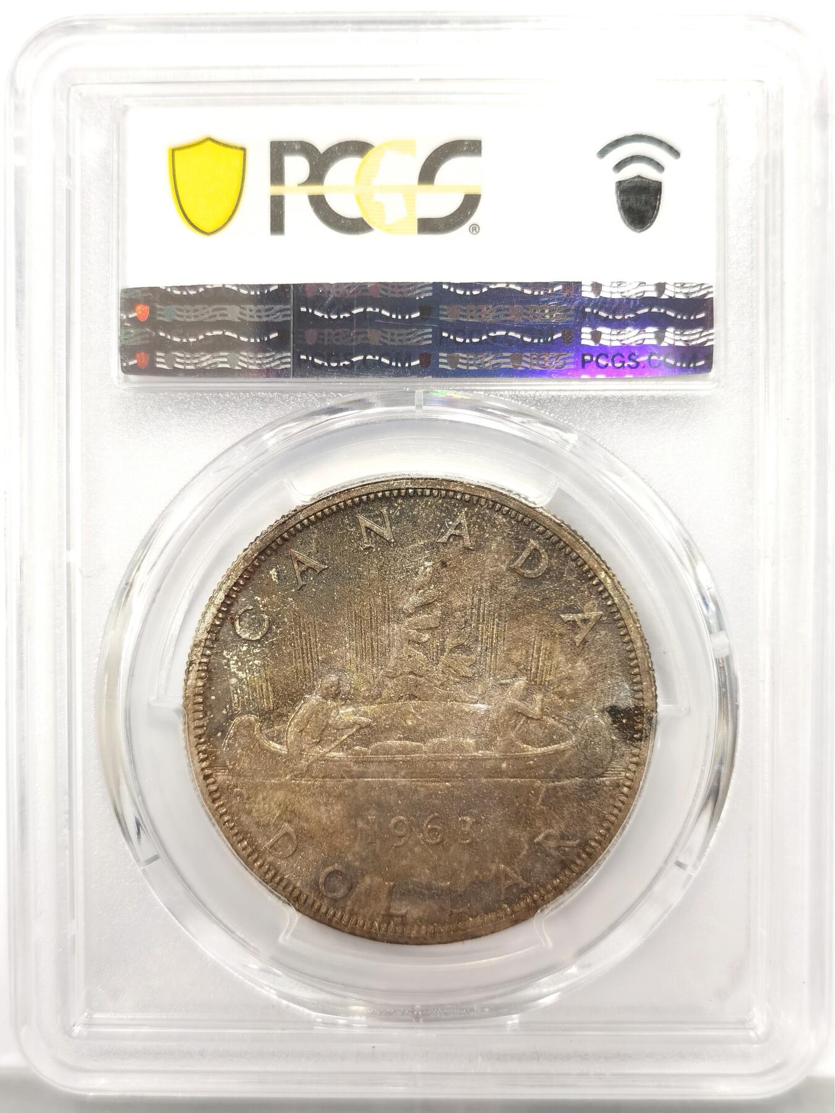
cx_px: 418
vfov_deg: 35.5
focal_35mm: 54
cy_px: 556
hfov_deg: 27.0
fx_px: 1737
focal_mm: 5.56
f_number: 16
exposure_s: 1/100
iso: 200
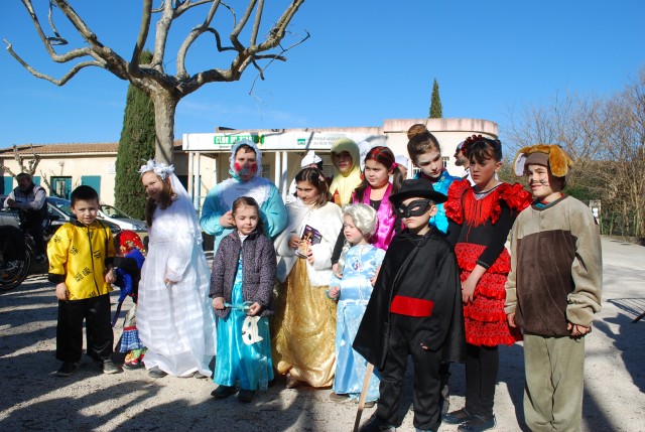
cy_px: 216
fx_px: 485
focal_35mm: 27
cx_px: 322
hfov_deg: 67.3
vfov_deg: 48.1
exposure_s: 1/250
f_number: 8
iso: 100
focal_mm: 18
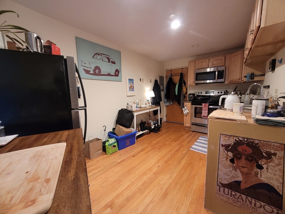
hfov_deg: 106.2
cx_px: 142
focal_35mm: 13
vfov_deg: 89.9
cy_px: 107
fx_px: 107
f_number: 2.2
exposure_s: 1/30
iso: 400
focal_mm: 1.74
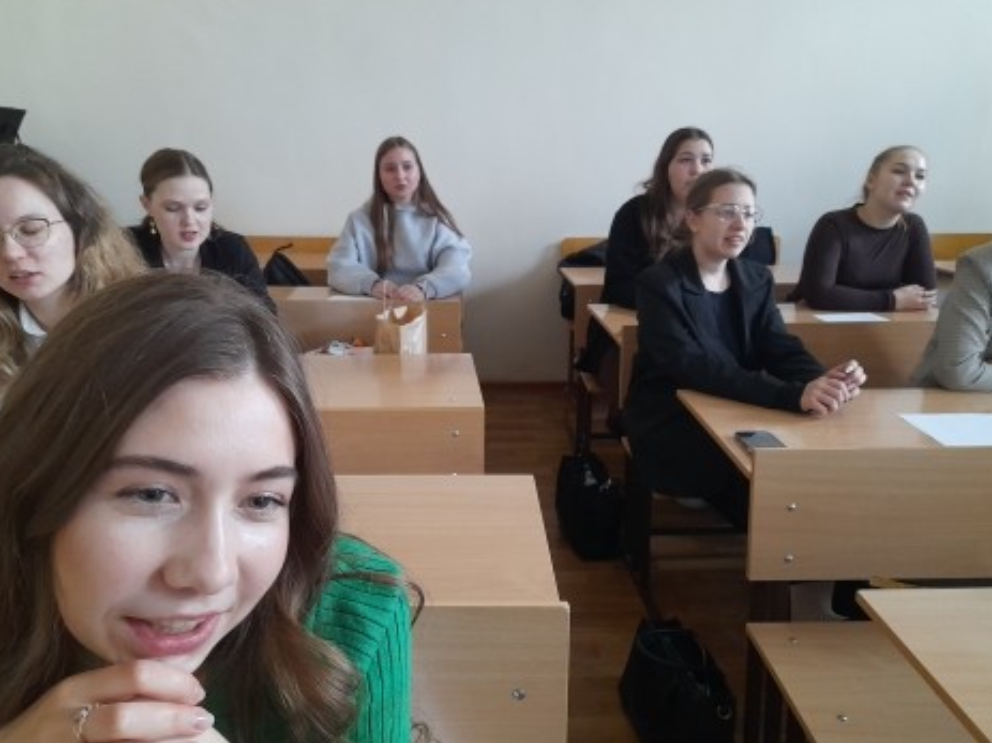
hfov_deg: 65.3
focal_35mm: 27
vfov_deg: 51.3
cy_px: 391
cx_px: 480
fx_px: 774
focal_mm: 4.6
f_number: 2
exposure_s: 1/50
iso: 320
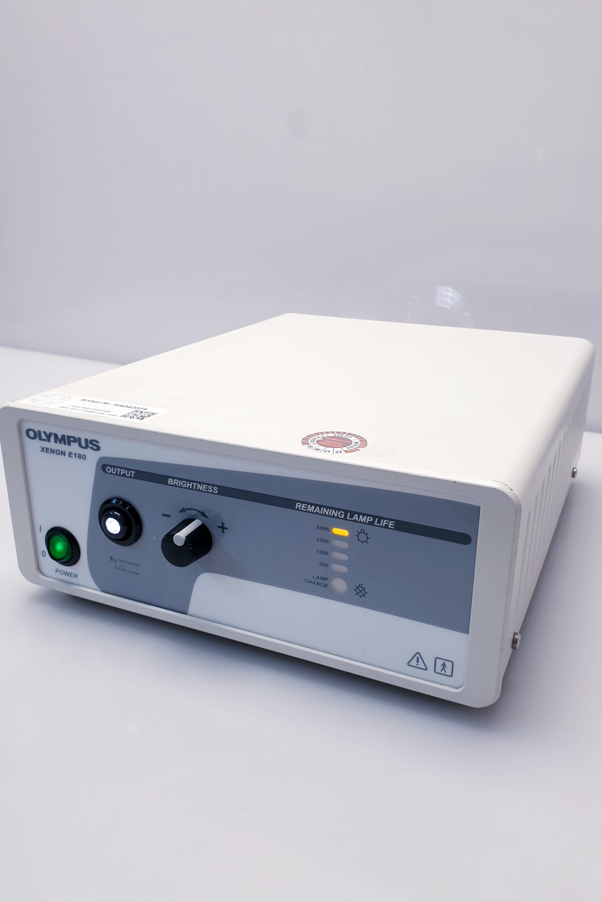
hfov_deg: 46.4
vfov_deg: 65.5
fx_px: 702
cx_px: 327
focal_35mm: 28
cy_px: 457
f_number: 2.4
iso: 50
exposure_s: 1/50
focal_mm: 4.3
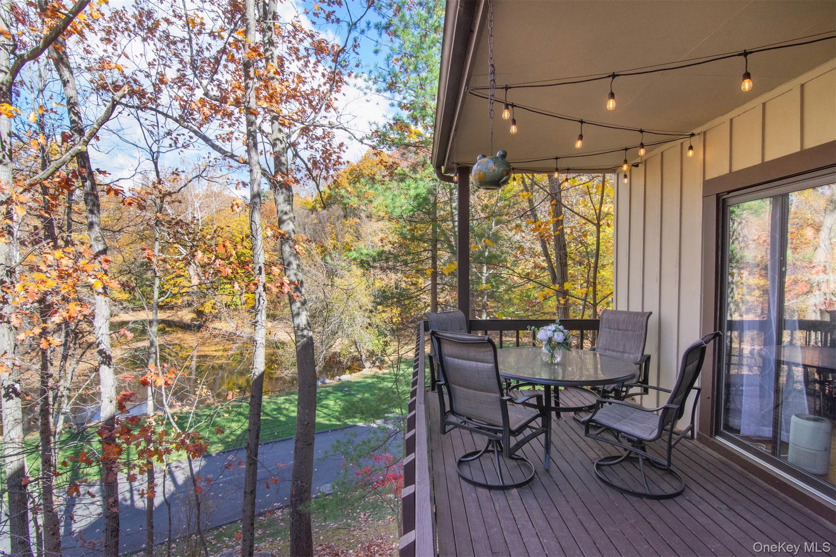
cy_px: 278
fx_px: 383
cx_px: 418
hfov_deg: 95.0
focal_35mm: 16
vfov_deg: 72.0
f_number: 13
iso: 800
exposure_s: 1/125
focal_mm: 11
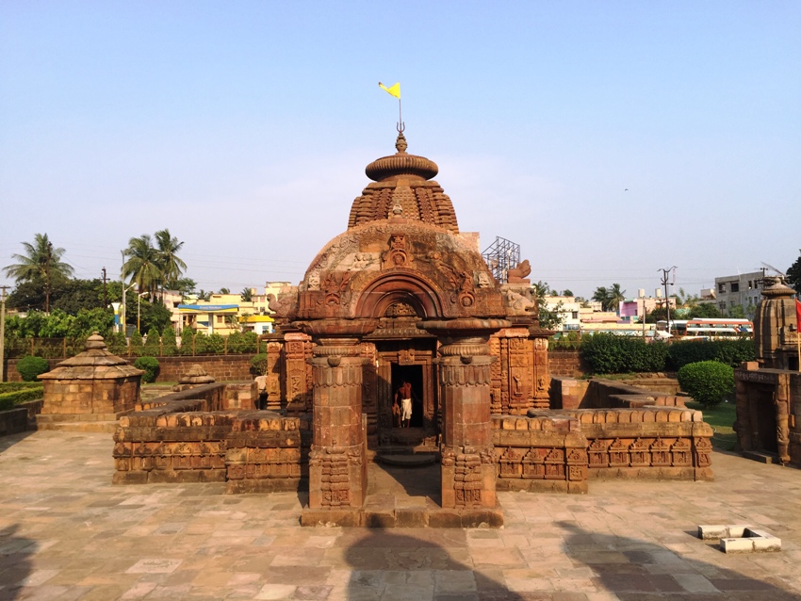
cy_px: 300
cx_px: 400
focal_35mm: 29
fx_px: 671
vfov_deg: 48.2
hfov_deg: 61.6
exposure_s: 1/1163
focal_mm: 4.15
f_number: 2.2
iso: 32
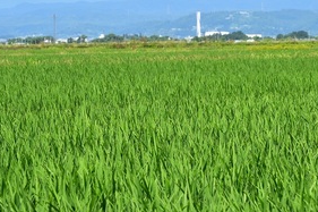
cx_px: 244
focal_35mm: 173
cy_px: 97
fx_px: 1527
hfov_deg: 11.9
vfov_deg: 7.9
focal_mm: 72
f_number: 11
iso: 400
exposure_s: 1/500
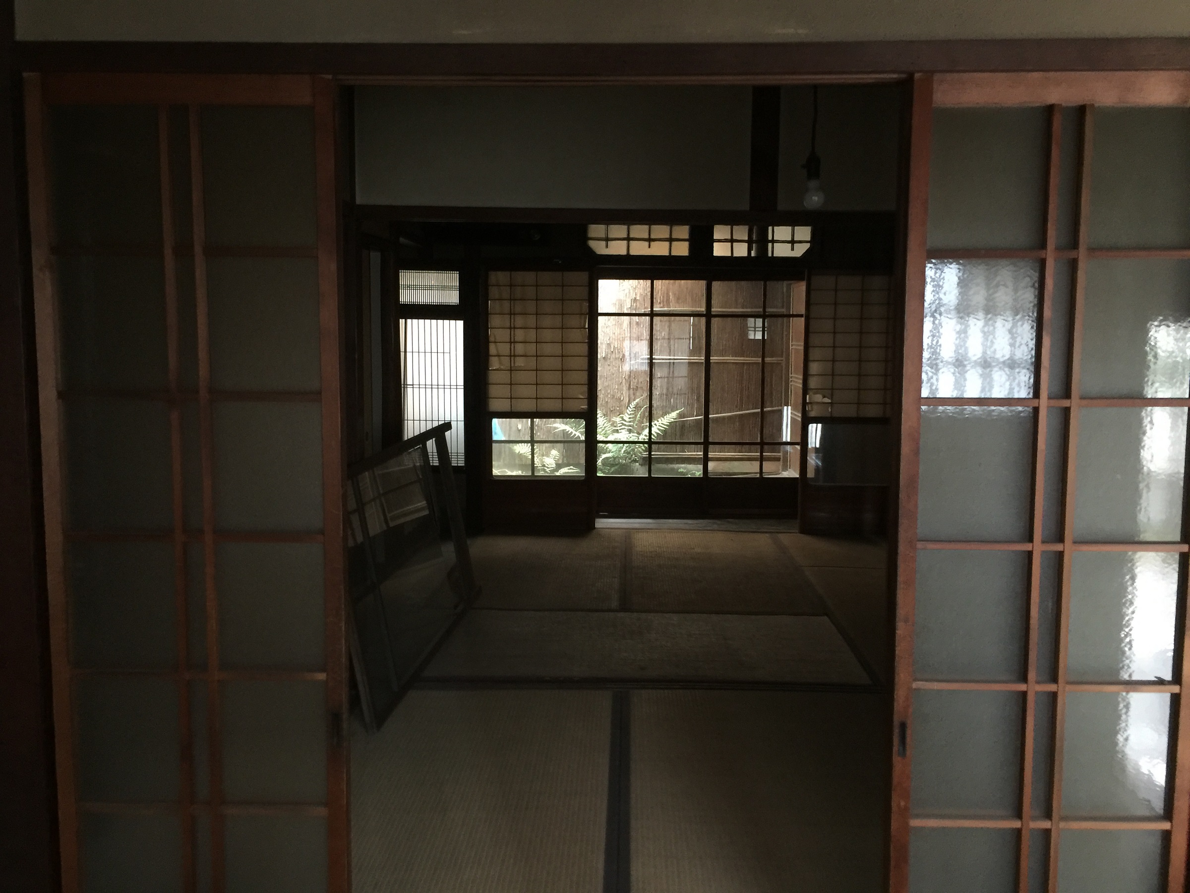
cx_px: 595
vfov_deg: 48.2
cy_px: 446
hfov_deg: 61.7
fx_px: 997
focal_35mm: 29
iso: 80
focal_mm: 4.15
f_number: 2.2
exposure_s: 1/4
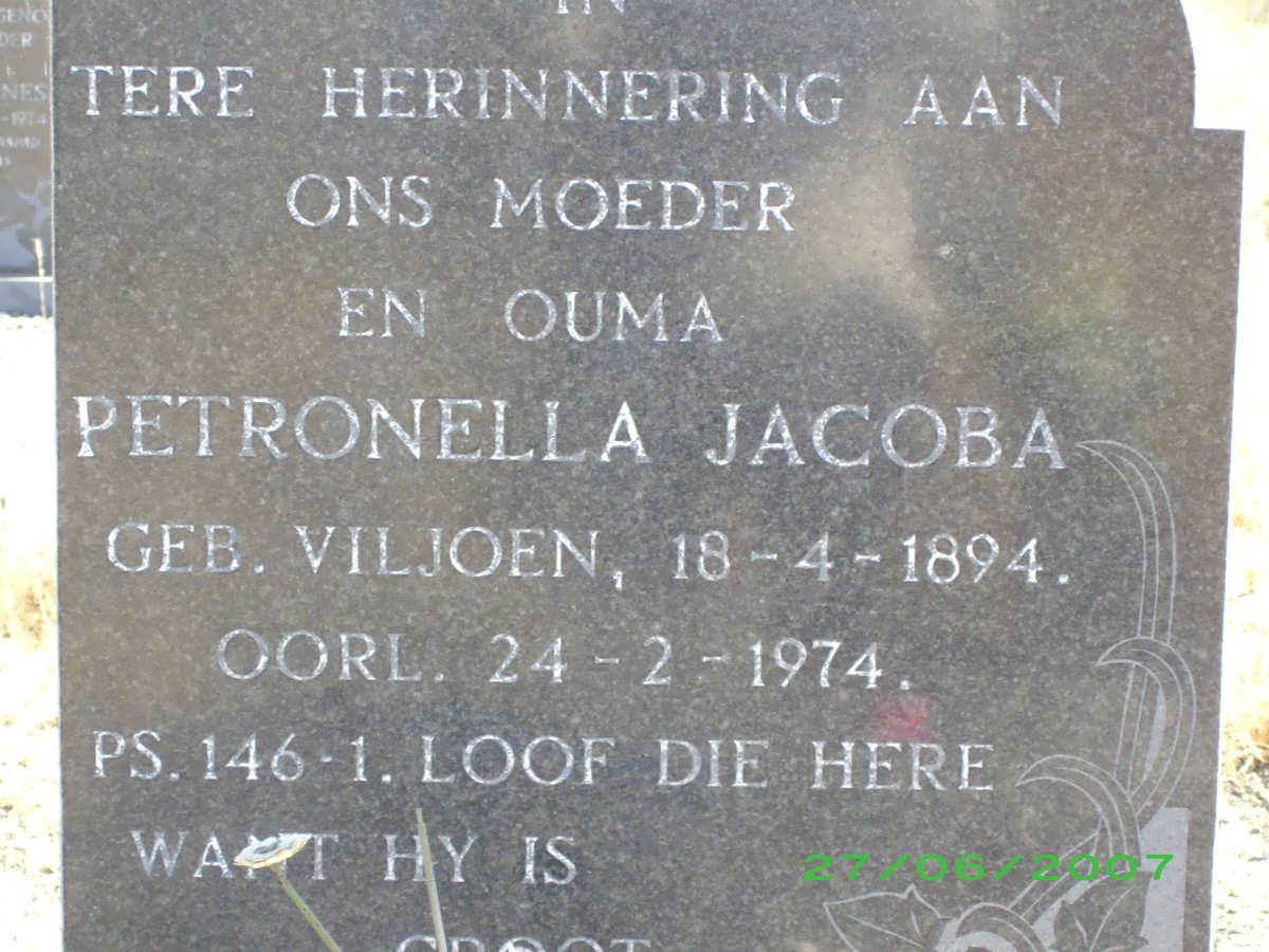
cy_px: 476
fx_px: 3959
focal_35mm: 108
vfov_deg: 13.7
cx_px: 634
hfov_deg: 18.2
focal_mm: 18
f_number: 4.8
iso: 320
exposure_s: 1/250
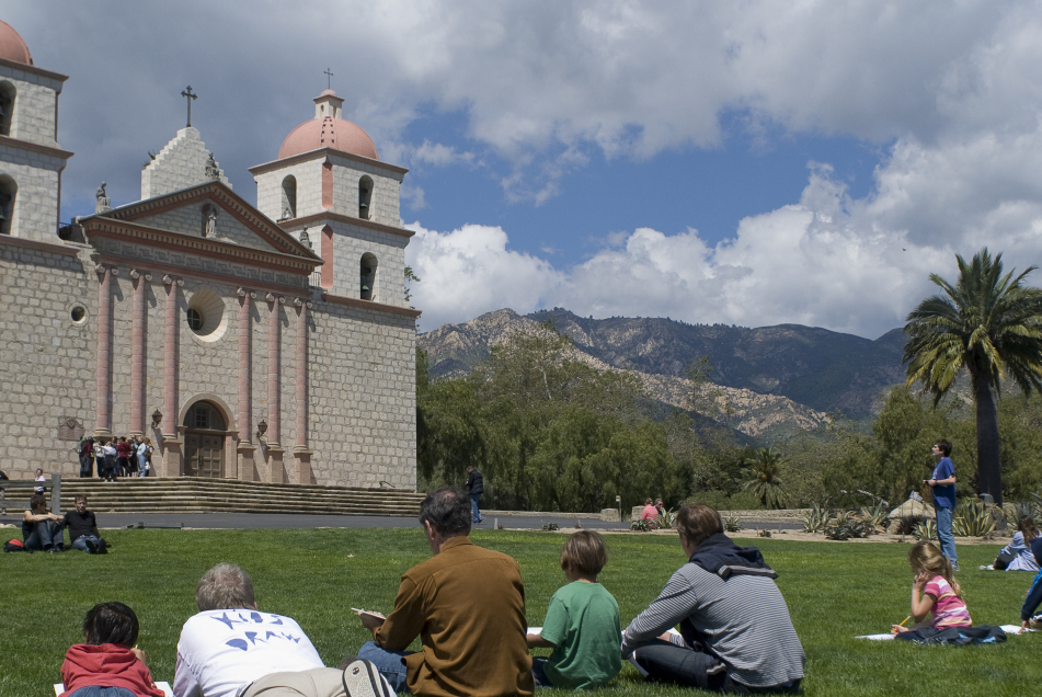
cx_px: 477
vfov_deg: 25.5
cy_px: 414
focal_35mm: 53
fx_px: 1535
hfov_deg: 37.5
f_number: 8
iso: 200
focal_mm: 28
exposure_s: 1/800
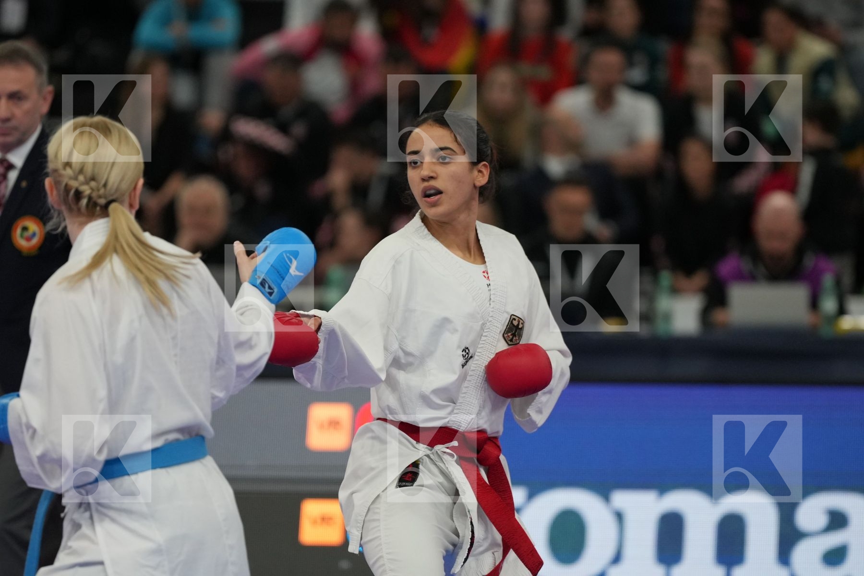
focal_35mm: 282
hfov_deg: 7.3
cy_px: 288
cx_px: 432
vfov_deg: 4.9
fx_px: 6767
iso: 1600
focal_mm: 188
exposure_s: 1/1000
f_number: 2.8
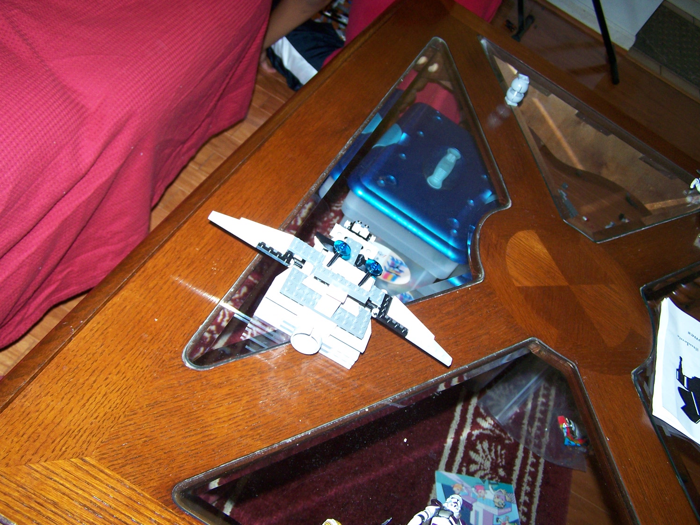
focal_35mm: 38
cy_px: 262
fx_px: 768
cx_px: 350
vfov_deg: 37.7
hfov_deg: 49.0
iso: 160
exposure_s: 1/60
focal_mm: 6.3
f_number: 2.8
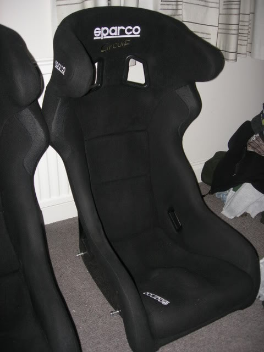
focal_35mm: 38
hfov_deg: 37.7
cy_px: 176
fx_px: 386
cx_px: 132
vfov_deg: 49.0
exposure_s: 1/60.1
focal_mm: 7.8
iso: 64
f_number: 2.8
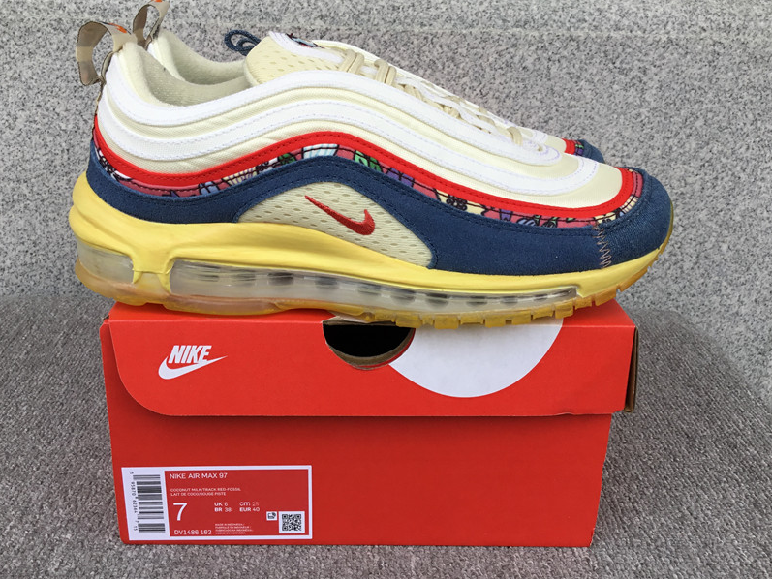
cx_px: 370
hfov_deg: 52.6
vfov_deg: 40.7
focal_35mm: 35
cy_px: 268
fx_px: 781
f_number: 2.4
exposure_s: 1/118
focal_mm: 3.3
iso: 25
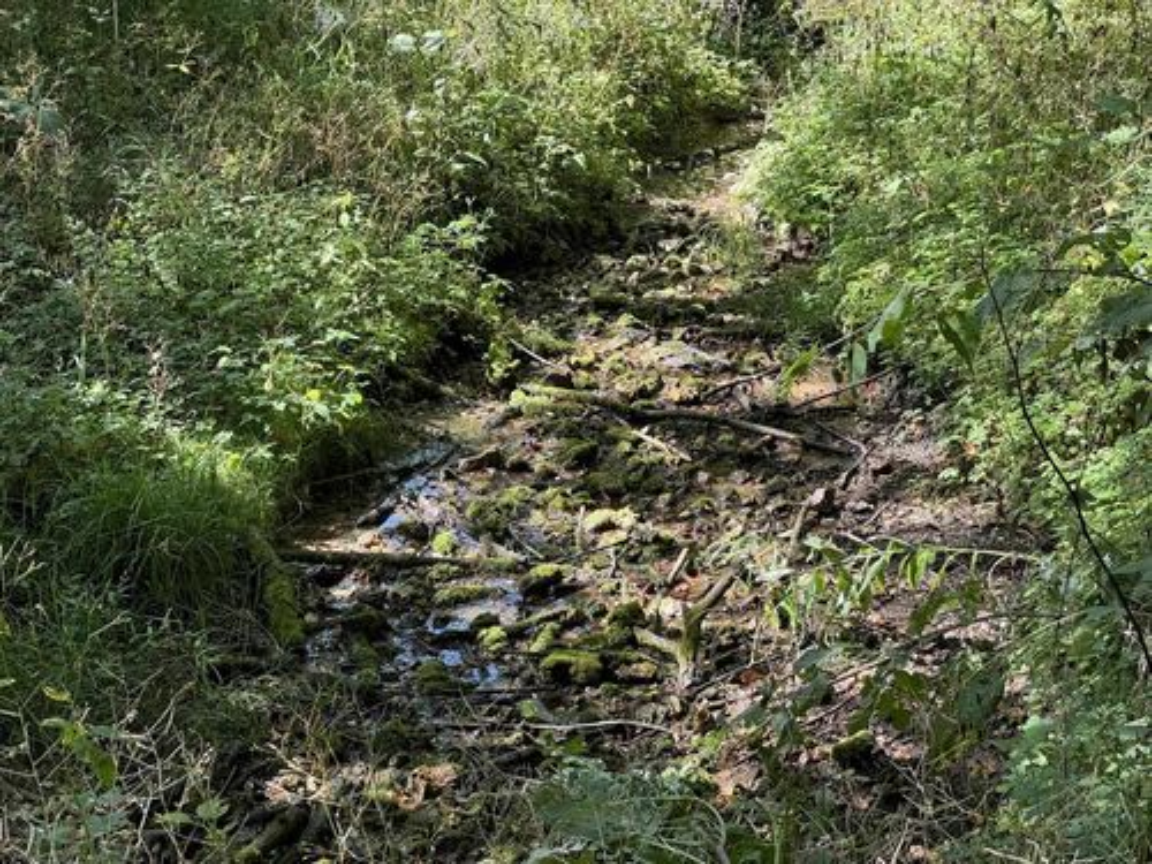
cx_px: 576
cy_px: 432
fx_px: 2563
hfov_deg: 25.3
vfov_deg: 19.1
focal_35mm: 77
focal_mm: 9
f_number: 2.8
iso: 100
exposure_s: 1/99
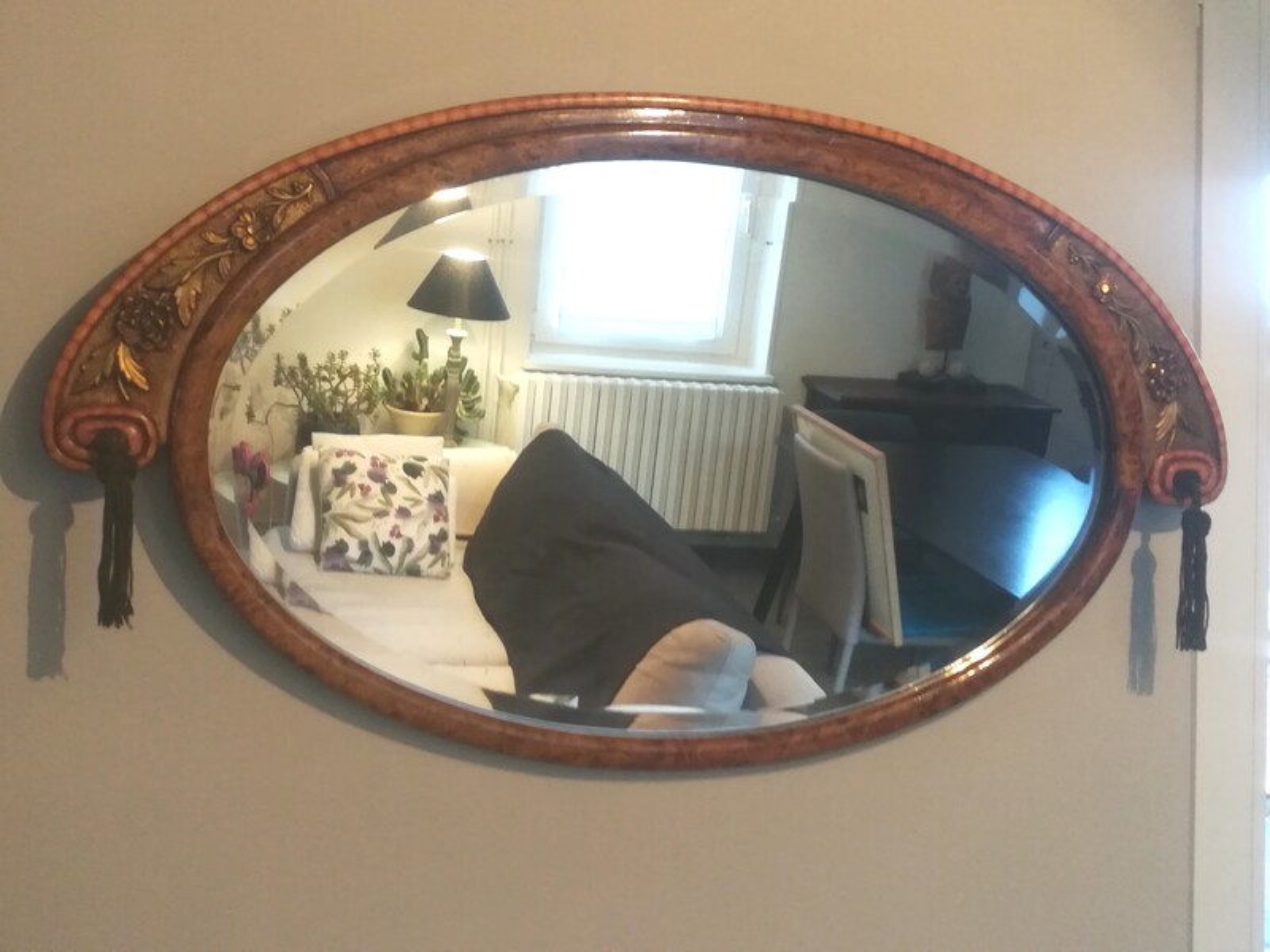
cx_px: 635
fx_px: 1431
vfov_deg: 36.8
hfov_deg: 47.9
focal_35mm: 39
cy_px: 476
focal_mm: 3.83
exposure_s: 1/33.3
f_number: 2.2
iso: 200
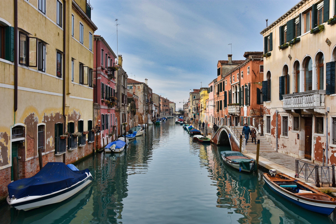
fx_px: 280
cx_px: 168
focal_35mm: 30
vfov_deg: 43.6
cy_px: 112
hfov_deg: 61.9
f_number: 8
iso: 100
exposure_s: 1/160
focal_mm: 20
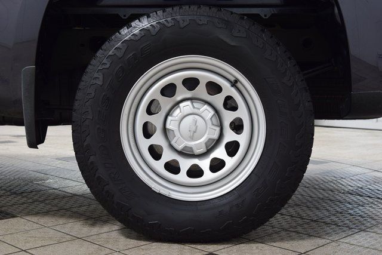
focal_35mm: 51
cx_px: 191
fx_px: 541
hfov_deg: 38.9
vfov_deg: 26.5
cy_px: 128
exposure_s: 1/15
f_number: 6.3
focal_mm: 34
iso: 800
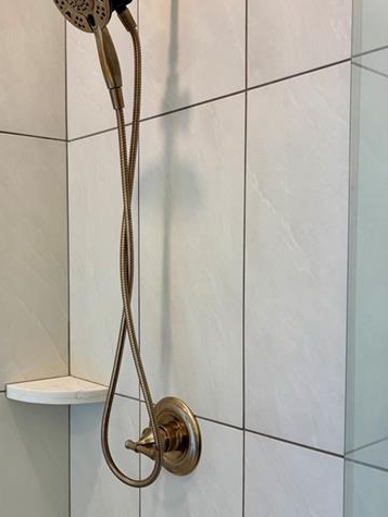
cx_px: 128
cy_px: 294
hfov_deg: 34.1
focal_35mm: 42
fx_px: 627
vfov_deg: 44.7
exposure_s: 1/120
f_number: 1.6
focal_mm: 5.96
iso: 100
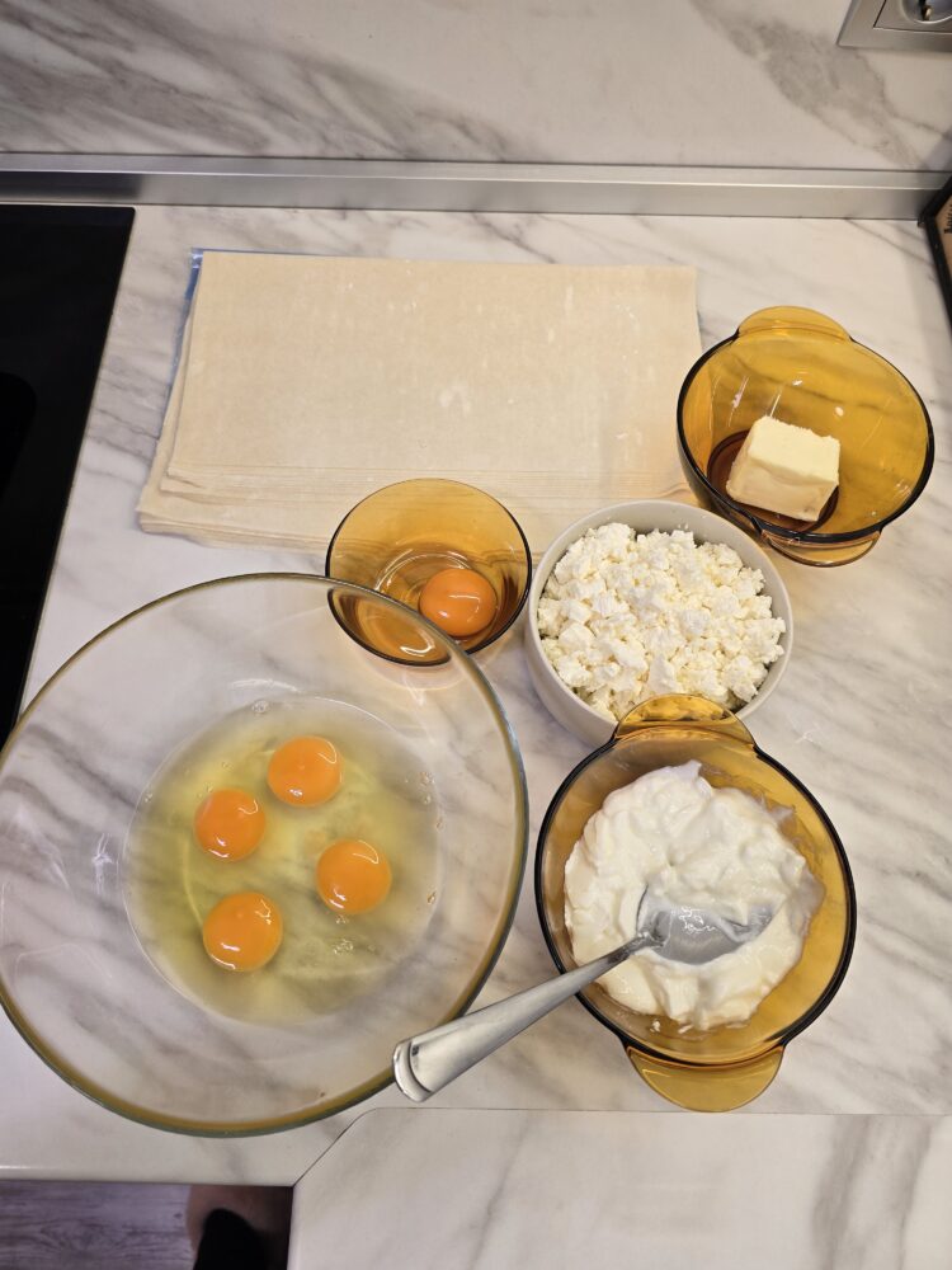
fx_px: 843
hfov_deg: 58.9
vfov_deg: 73.9
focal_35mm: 23
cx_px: 476
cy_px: 635
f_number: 1.7
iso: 80
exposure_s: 1/100
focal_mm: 6.3
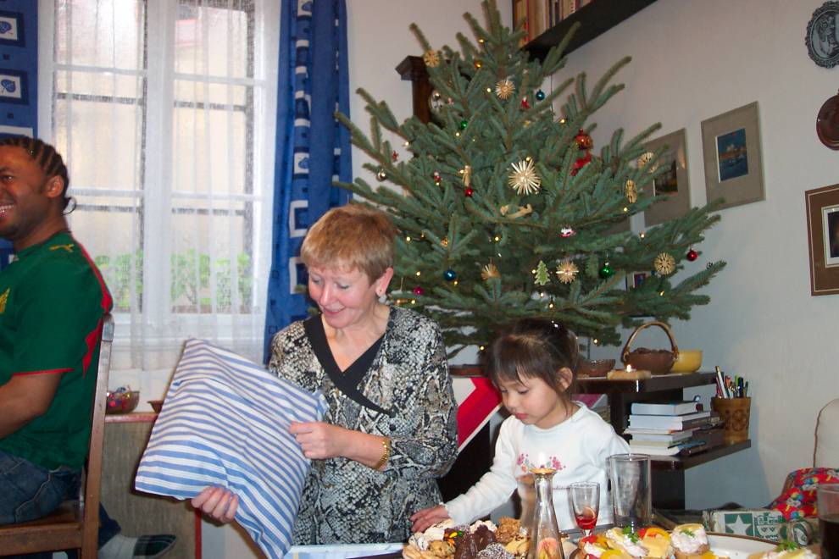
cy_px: 280
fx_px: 886
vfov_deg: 35.1
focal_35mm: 38
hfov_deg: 50.7
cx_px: 420
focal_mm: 8
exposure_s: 1/30
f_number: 2.8
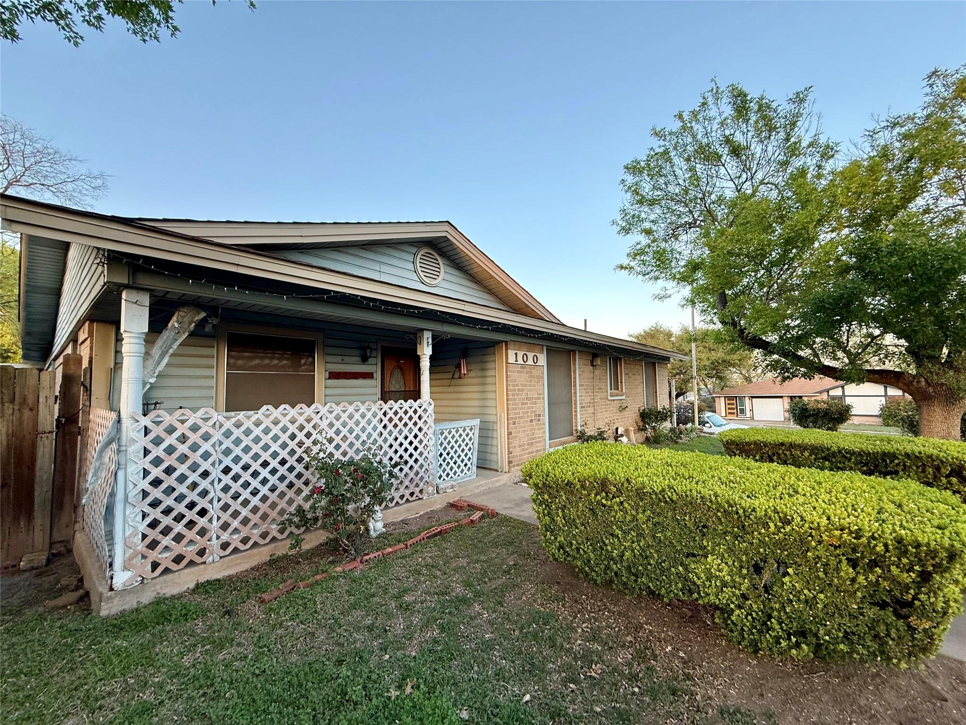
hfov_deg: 102.1
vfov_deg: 85.7
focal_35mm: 14
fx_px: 391
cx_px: 483
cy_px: 362
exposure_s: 1/99
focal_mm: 2.22
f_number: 2.2
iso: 64
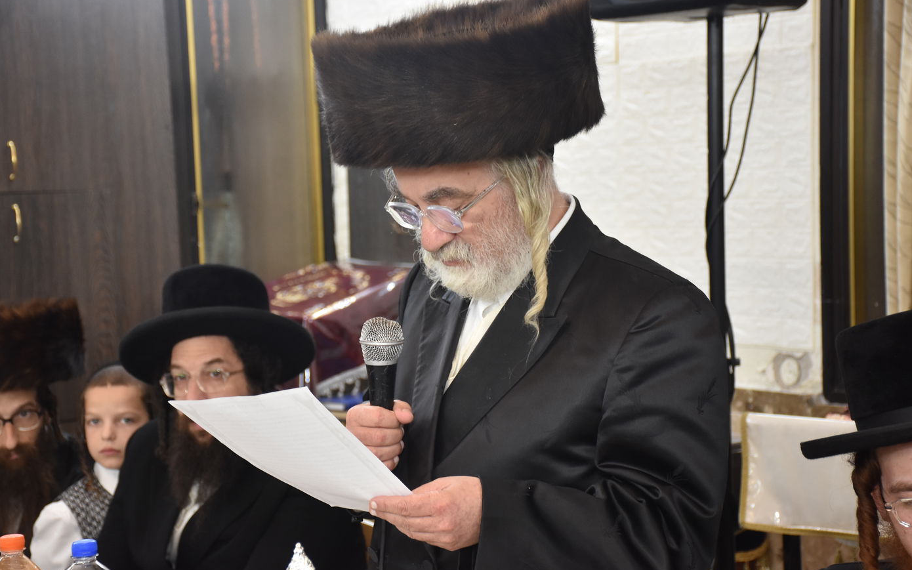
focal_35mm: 77
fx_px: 1914
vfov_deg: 16.9
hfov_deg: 26.8
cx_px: 459
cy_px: 297
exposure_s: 1/80
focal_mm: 50
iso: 1000
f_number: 5.6
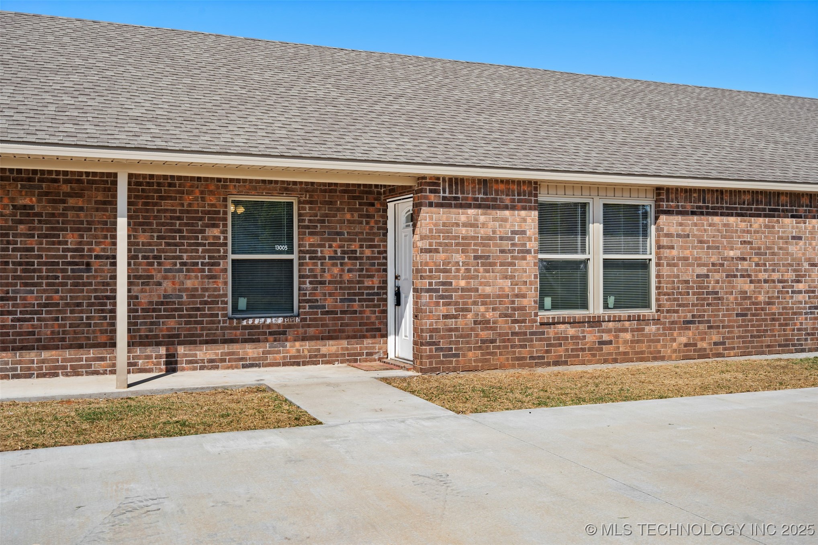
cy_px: 272
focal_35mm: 34
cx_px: 409
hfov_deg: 55.8
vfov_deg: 38.9
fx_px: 772
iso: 100
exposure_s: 1/200
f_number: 9
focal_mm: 34
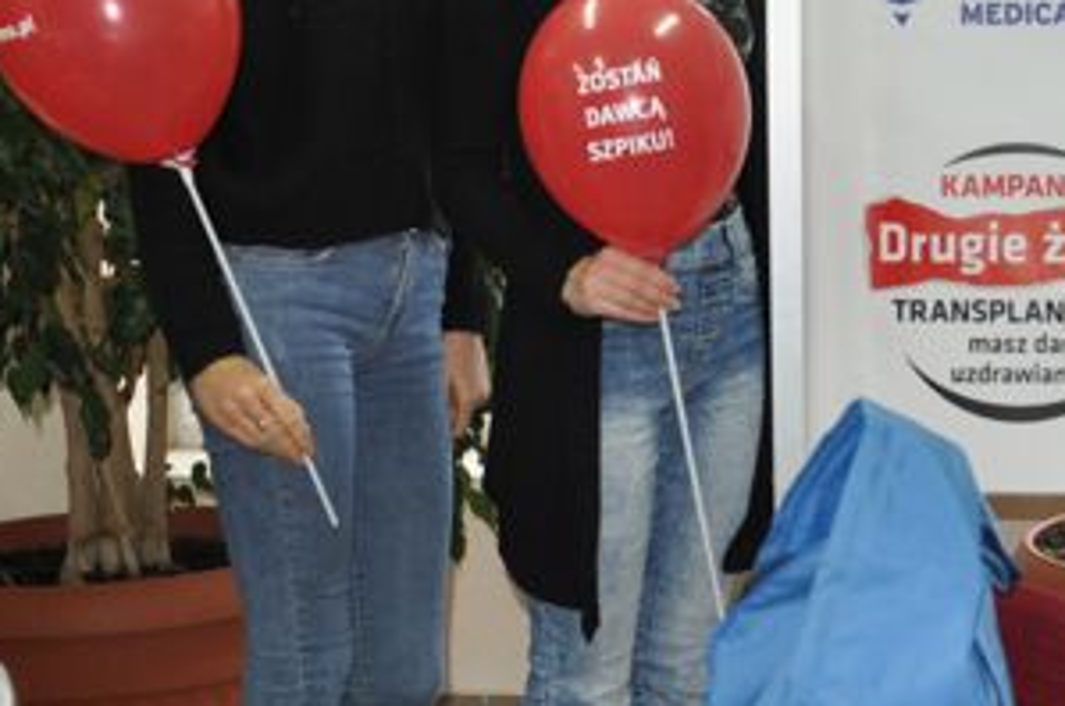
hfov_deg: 23.0
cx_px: 1115
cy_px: 34
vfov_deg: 15.9
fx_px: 2490
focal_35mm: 84
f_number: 3.8
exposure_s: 1/80
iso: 800
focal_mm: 21
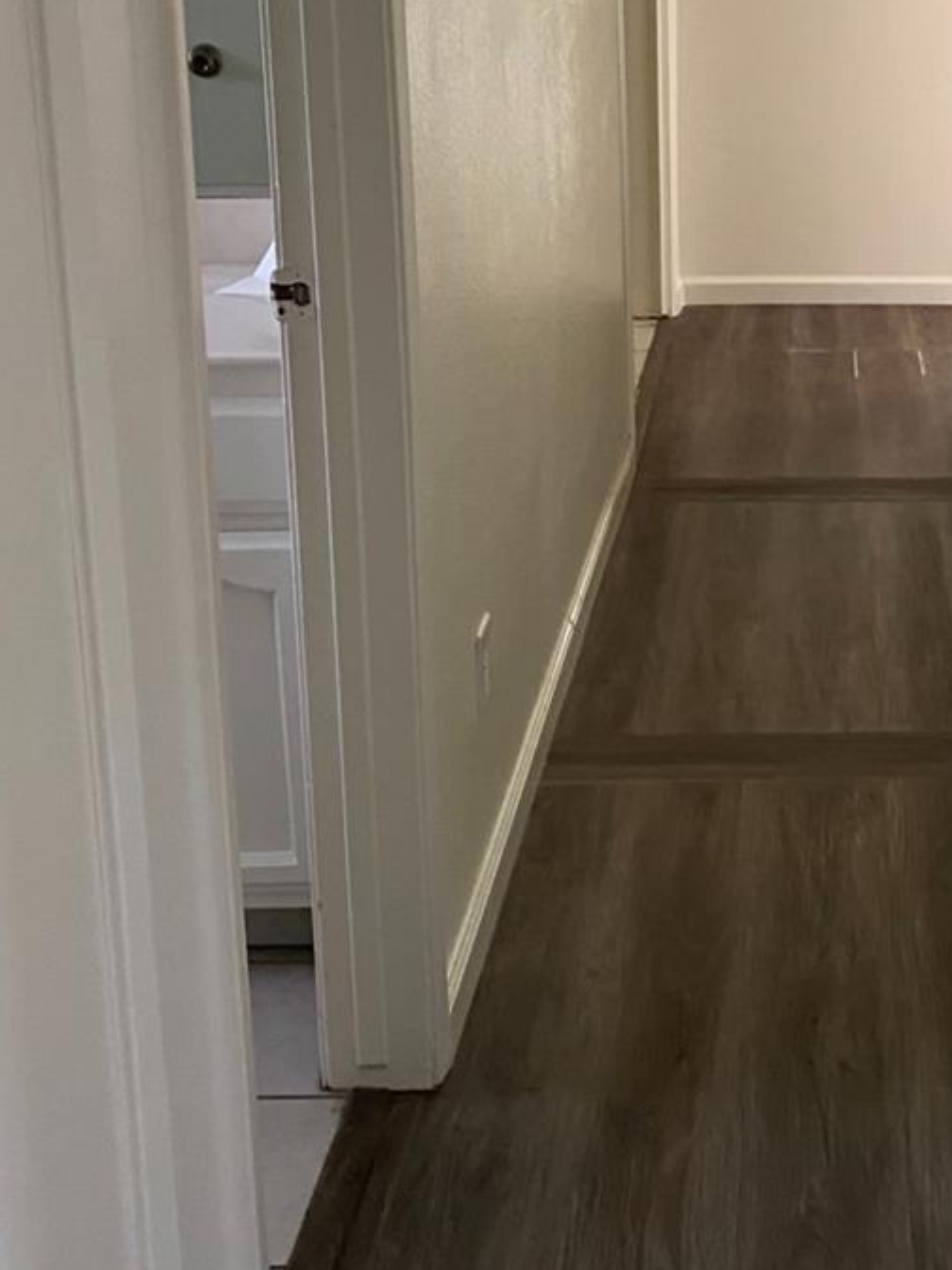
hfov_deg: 24.1
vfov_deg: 32.6
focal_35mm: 58
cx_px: 953
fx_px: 2127
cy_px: 318
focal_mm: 4.25
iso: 160
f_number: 1.8
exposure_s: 1/60
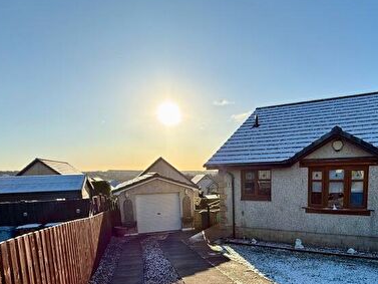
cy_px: 217
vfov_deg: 50.6
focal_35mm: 26
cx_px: 241
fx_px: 284
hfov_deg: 66.1
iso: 50
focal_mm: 2.22
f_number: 2.2
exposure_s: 1/1312
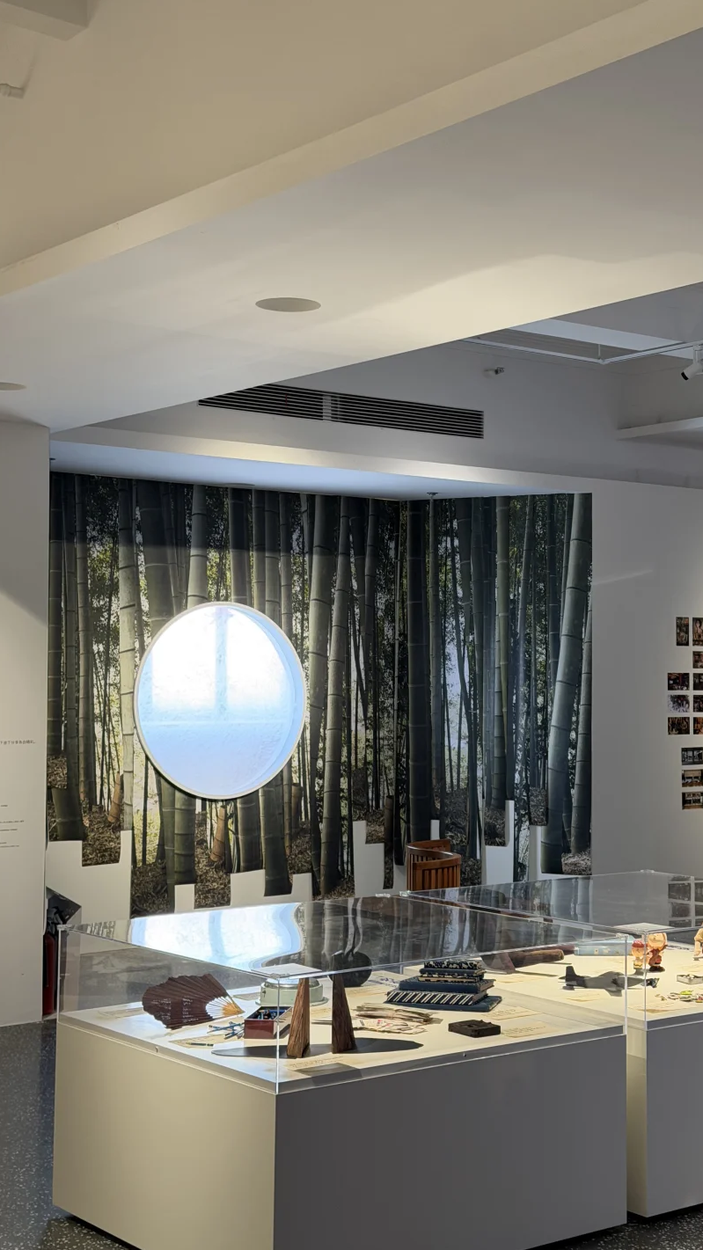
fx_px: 1757
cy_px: 625
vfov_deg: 39.2
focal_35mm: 53
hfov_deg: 22.5
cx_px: 470
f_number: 1.78
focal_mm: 6.76
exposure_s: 1/50
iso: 200
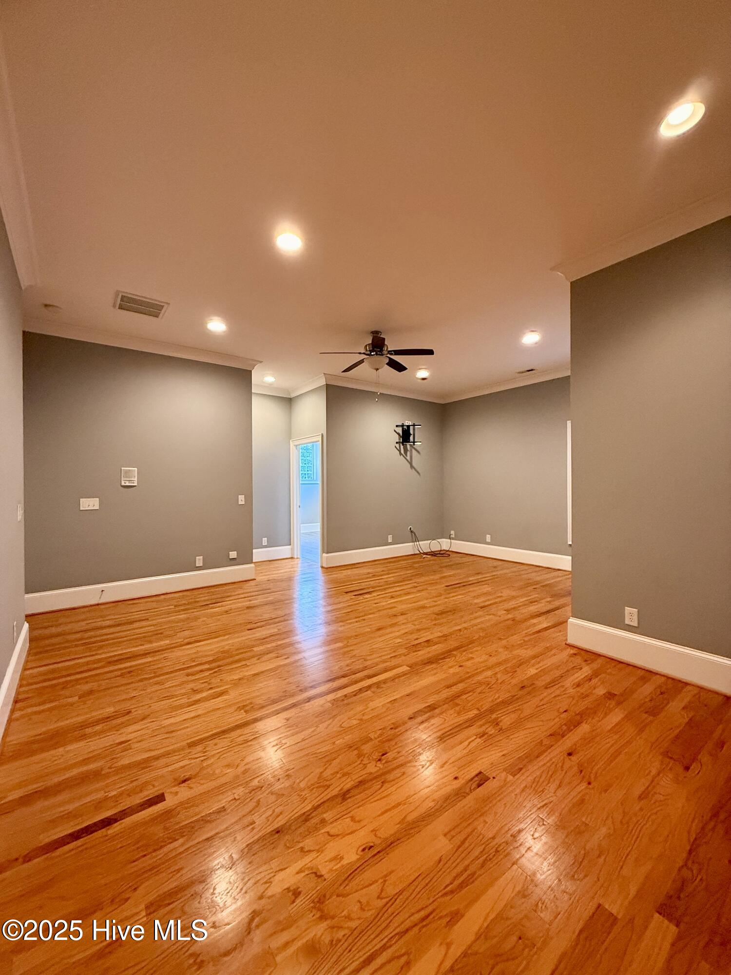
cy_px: 488
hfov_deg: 85.7
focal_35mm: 14
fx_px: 394
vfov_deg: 102.1
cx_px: 366
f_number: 2.2
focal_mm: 2.22
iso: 500
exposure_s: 1/60
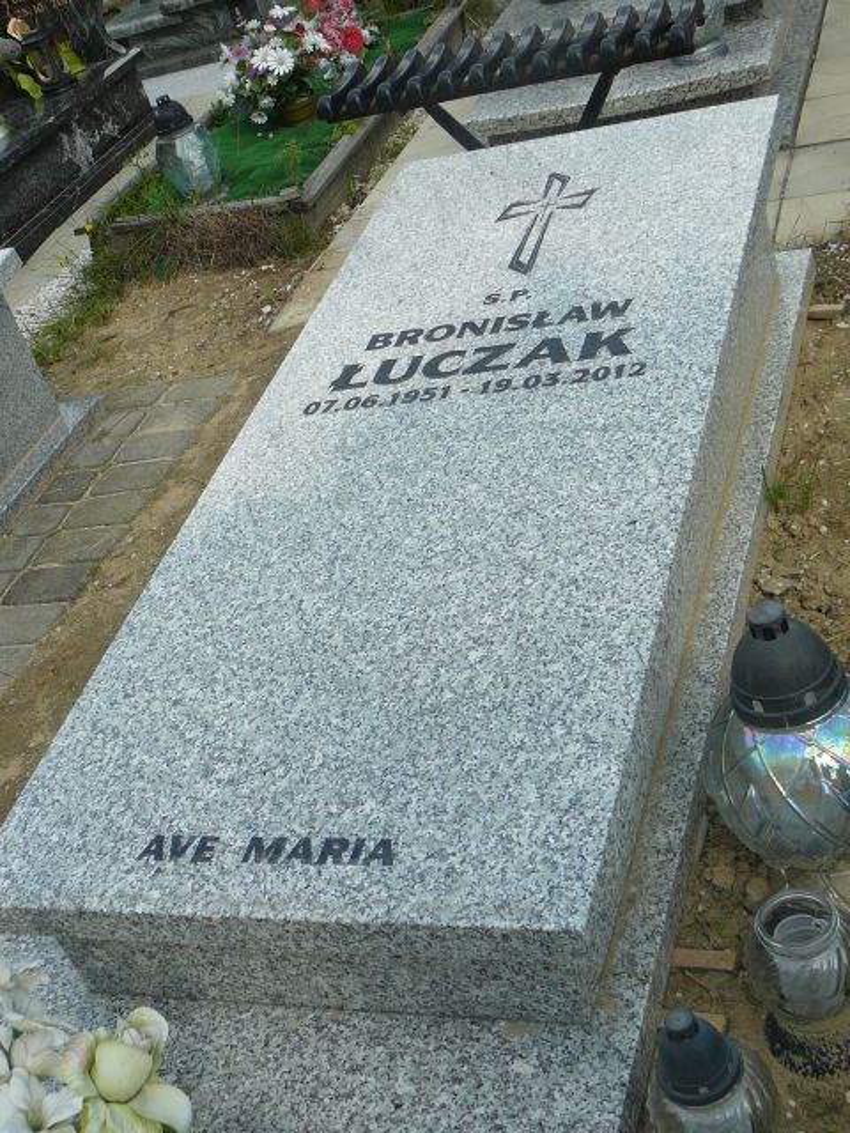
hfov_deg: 32.2
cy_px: 566
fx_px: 1473
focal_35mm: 45
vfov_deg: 42.1
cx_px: 425
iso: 80
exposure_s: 1/640
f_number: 3.2
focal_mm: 6.7
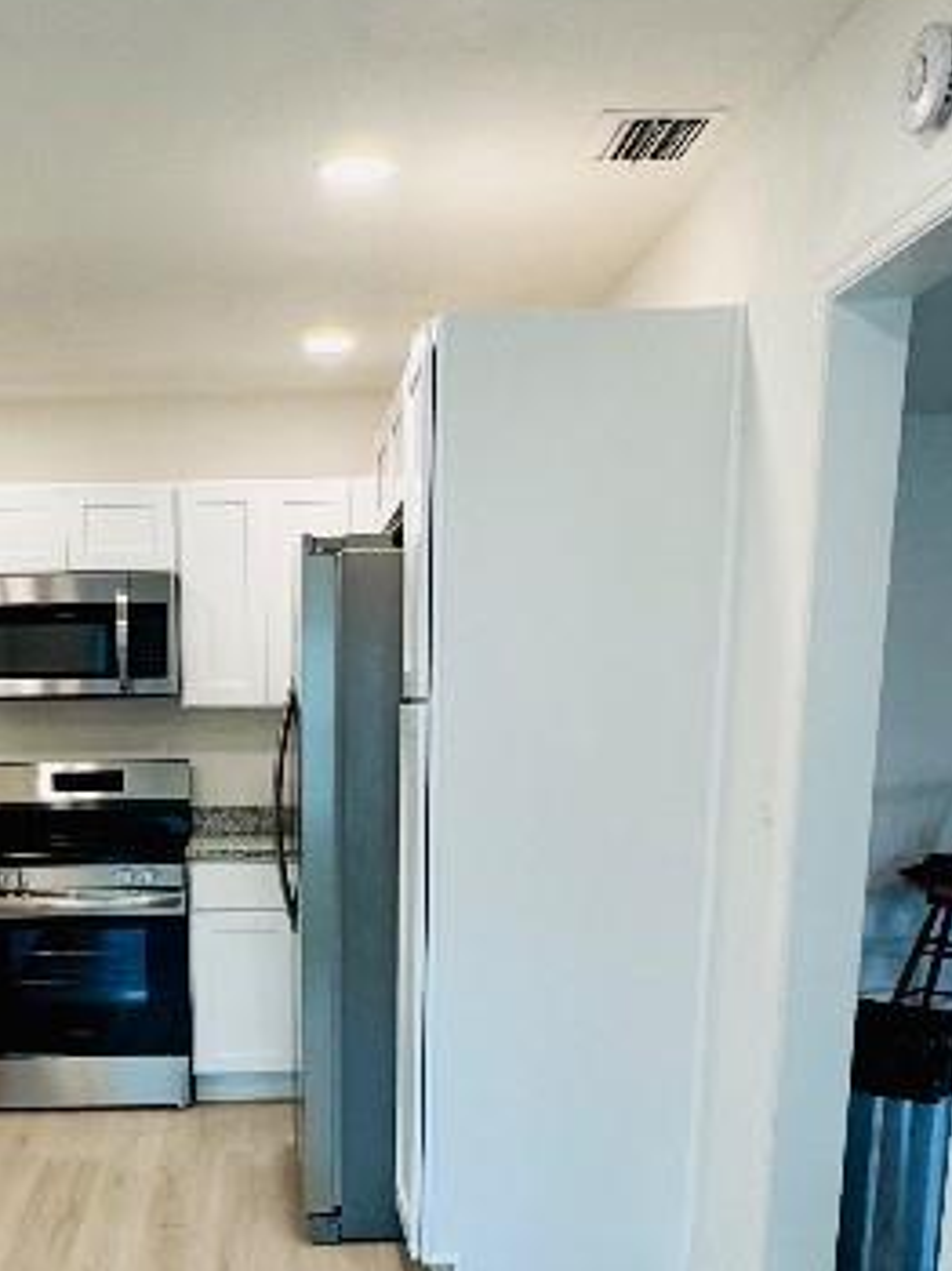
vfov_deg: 43.3
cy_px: 1049
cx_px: 225
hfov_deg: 34.3
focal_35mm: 41
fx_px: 1505
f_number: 2.2
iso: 160
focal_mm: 2.22
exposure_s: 1/120
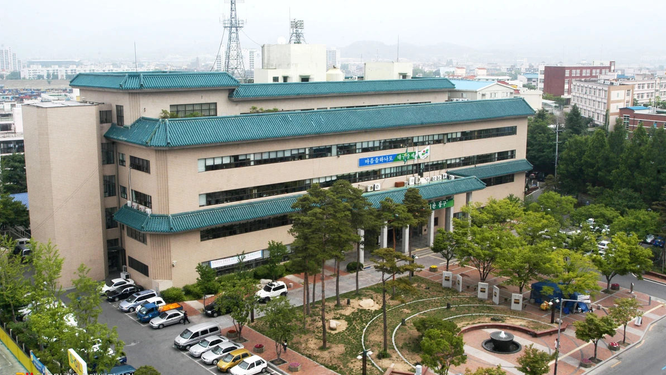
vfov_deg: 31.2
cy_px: 183
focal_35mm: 38
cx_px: 335
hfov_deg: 52.8
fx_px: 671
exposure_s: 1/125
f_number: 14
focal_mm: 24
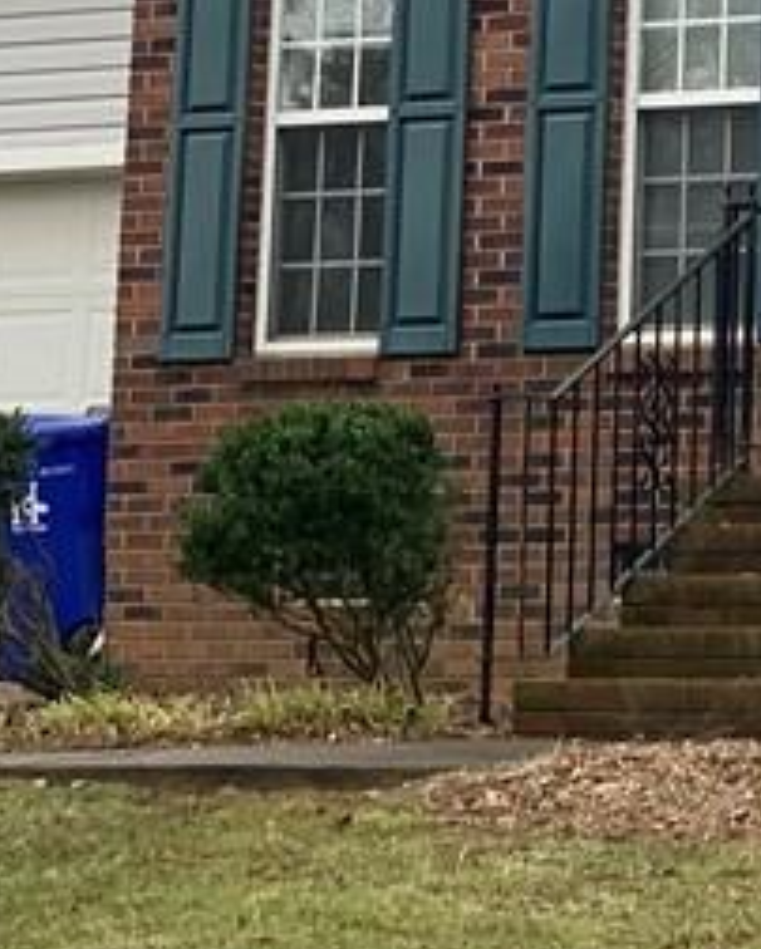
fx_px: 5793
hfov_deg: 7.4
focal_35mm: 206
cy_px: -380
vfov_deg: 9.2
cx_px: 1187
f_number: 2.4
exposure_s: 1/122
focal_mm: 6
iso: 50
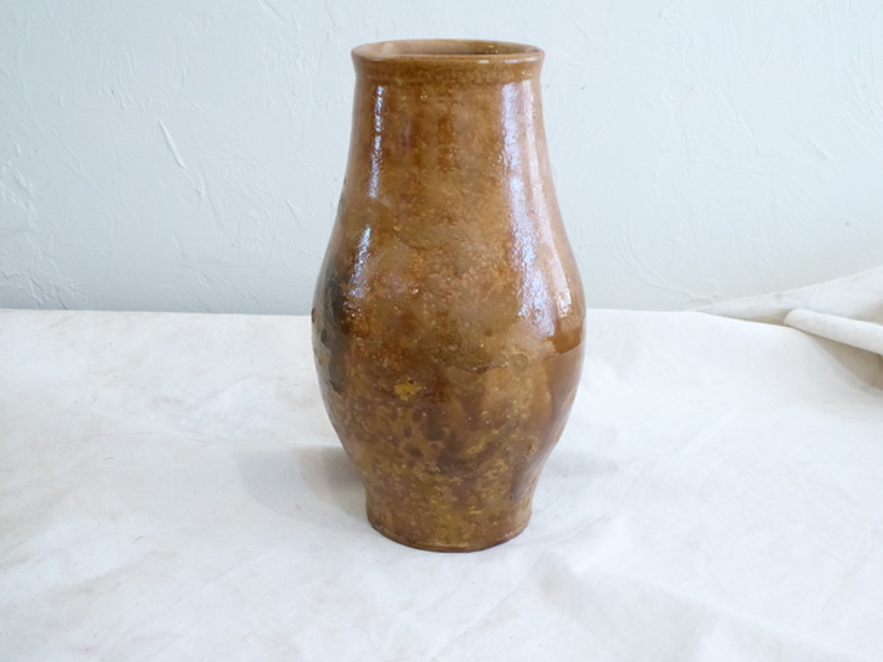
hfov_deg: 33.8
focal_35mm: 57
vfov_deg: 25.7
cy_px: 331
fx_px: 1454
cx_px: 442
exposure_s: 1/40
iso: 800
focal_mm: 9.6
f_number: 4.1
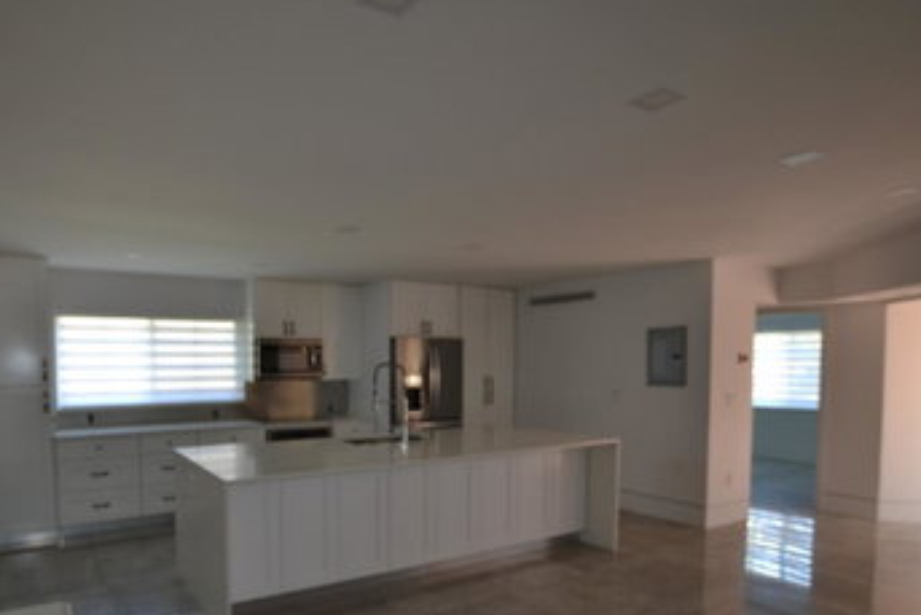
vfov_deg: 58.7
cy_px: 389
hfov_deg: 79.6
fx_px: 537
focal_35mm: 21
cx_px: 344
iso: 400
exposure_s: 1/60
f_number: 4
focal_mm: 10
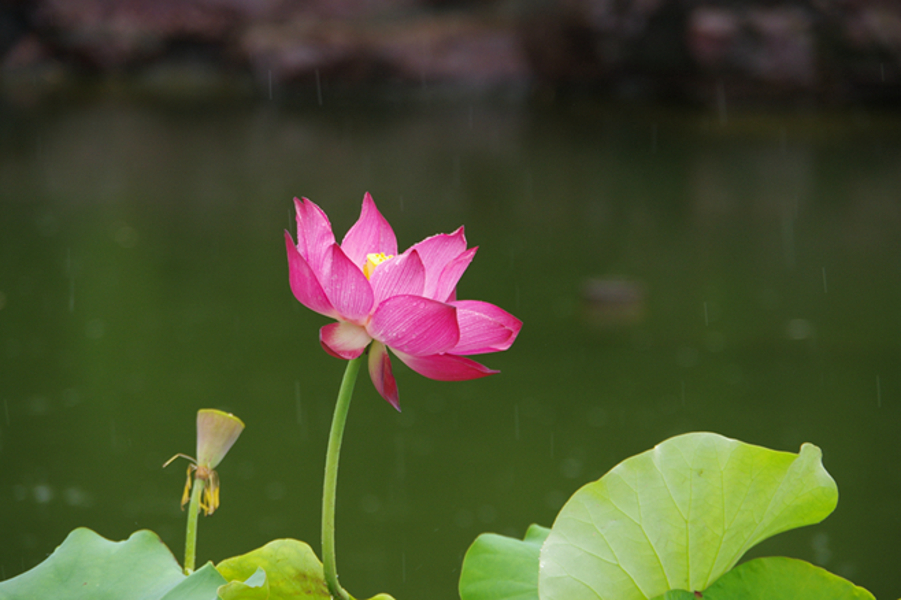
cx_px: 450
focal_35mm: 202
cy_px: 300
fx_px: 5053
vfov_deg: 6.8
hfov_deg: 10.2
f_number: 5.6
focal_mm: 135
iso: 400
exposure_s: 1/200
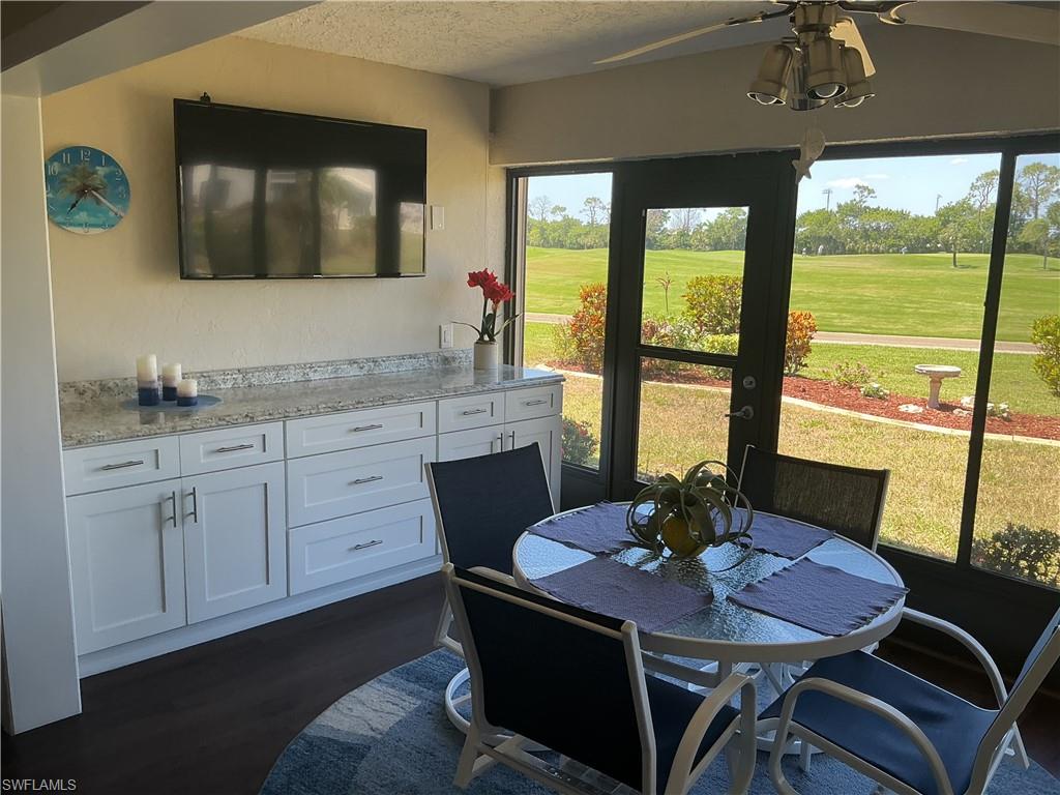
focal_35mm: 29
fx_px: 888
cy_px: 398
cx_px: 530
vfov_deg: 48.2
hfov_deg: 61.7
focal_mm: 3
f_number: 1.8
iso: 16
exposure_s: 1/120
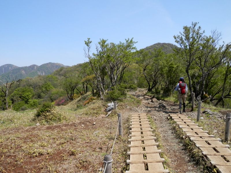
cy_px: 86
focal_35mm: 30
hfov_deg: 60.0
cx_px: 116
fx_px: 200
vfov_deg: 46.8
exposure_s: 1/125
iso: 80
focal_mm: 5.5
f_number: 9.4
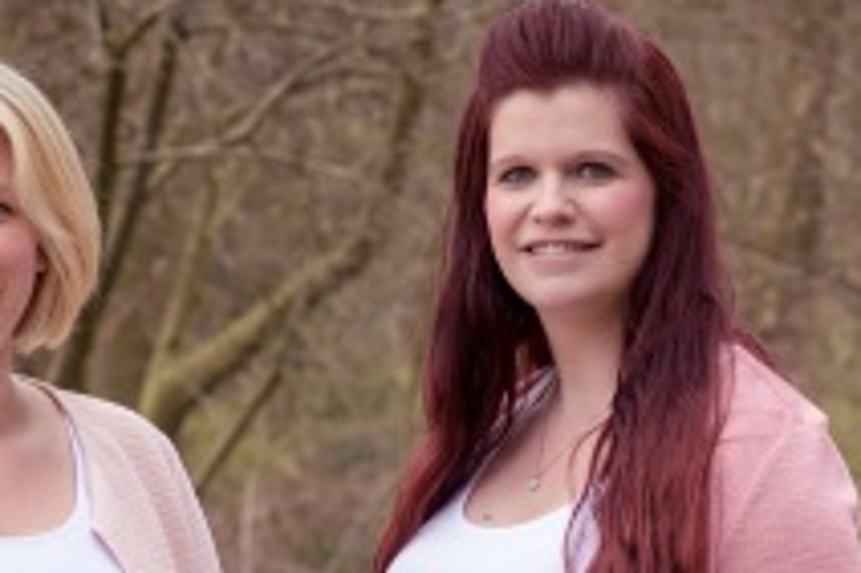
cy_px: 640
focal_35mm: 361
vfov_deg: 3.8
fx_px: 8637
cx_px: 487
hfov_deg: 5.7
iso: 100
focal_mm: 85
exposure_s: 1/125
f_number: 6.3
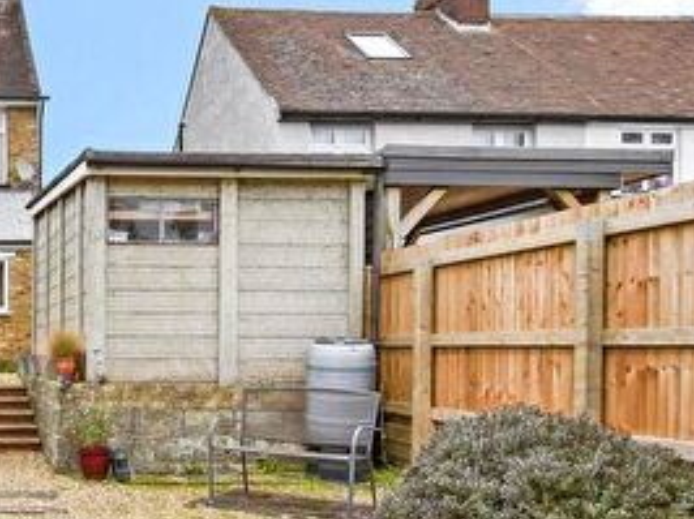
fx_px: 761
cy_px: 356
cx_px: -37
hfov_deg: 41.1
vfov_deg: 37.2
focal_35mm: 38
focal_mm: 10
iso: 320
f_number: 8
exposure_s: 1/250
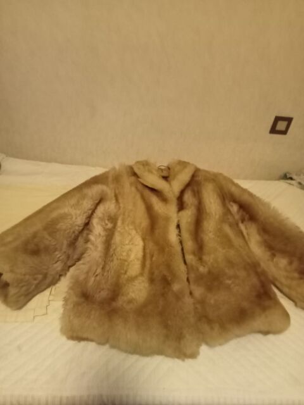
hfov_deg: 49.7
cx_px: 152
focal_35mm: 28
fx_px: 328
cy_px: 202
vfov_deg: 63.4
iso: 2770
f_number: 2.2
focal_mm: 3.46
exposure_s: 1/25
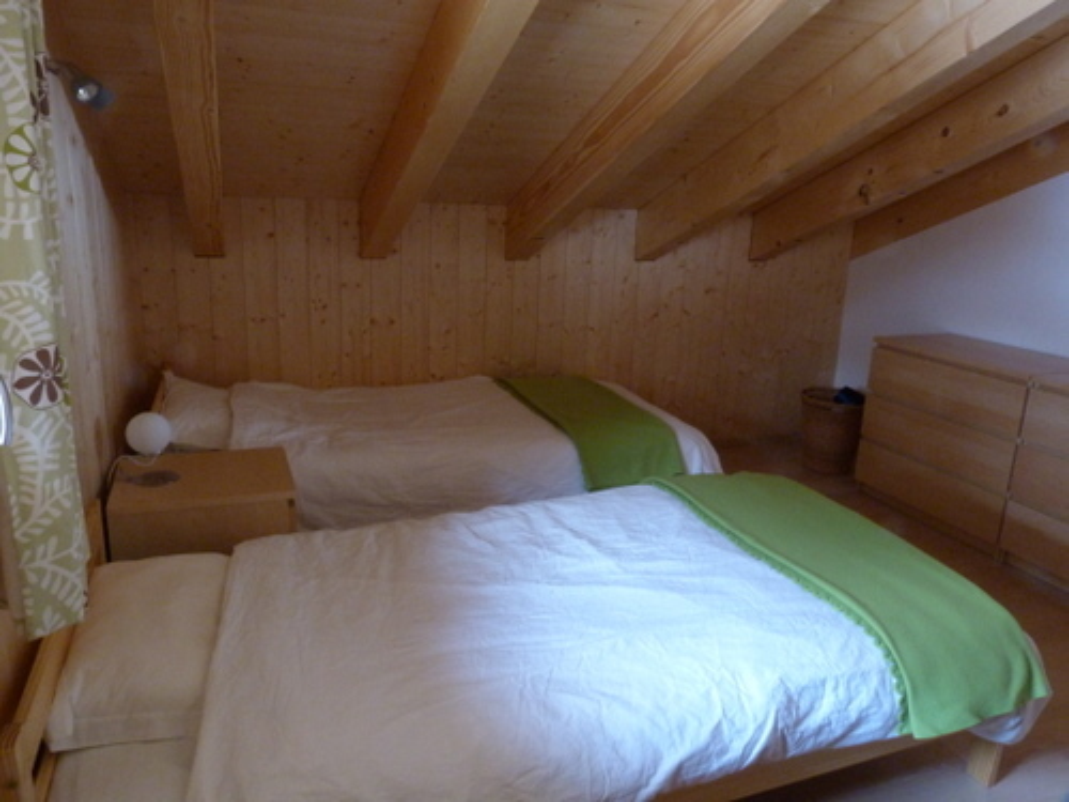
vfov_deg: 54.9
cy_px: 401
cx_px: 534
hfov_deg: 69.4
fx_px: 772
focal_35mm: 25
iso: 400
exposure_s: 1/1.3
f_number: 8
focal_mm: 4.5
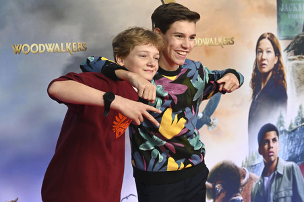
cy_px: 101
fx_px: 633
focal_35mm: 75
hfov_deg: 27.0
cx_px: 152
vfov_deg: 18.2
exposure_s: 1/160
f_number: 5.6
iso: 800
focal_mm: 75
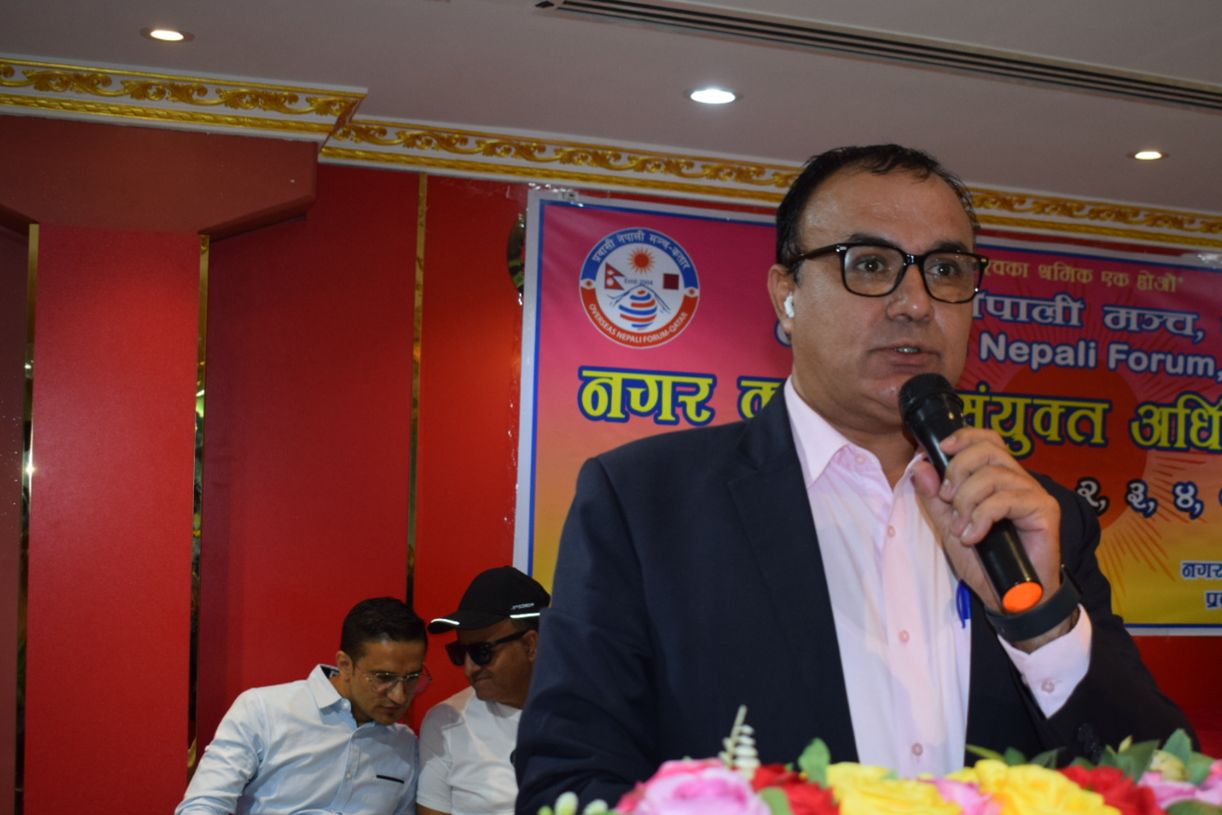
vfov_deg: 28.0
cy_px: 480
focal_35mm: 48
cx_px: 711
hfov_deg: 41.0
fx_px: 1630
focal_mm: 26
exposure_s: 1/125
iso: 800
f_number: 4
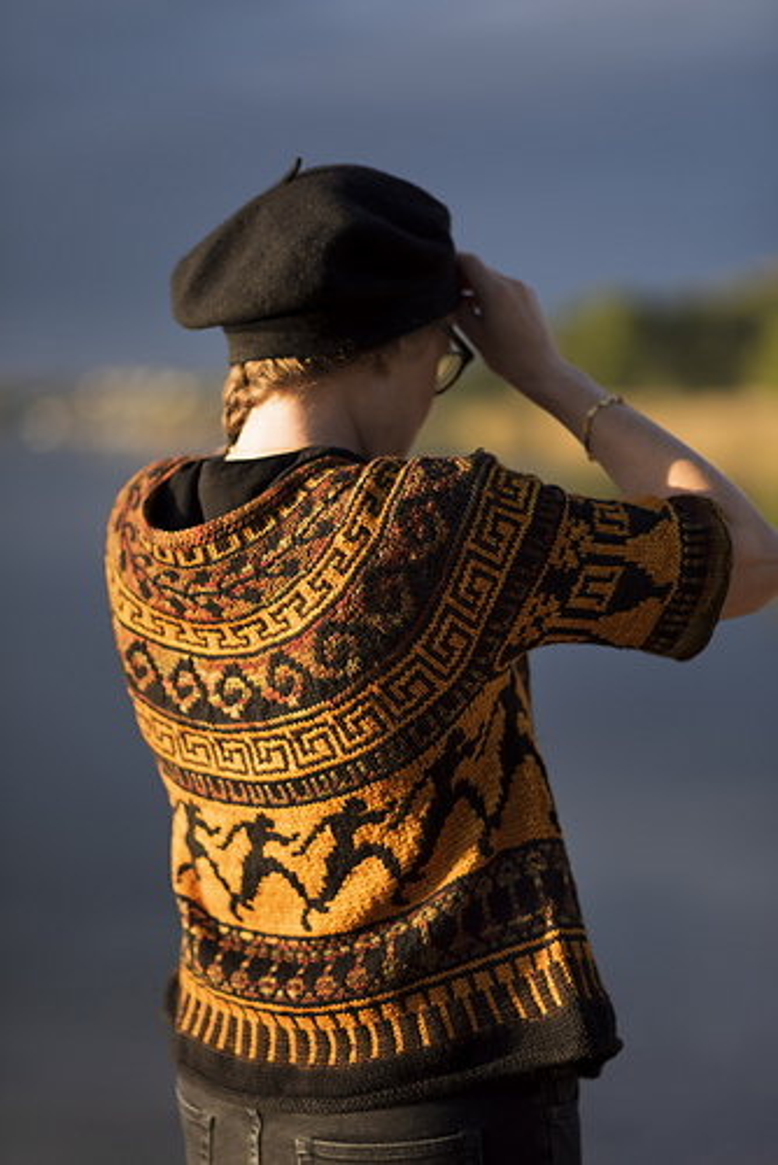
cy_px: 582
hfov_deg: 16.1
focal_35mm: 85
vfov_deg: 23.9
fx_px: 2751
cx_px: 389
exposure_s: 1/1000
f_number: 1.8
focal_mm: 85
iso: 64
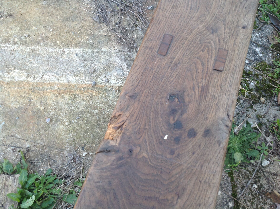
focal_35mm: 35
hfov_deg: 52.7
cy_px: 104
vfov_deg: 40.6
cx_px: 140
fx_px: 283
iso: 80
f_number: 2.4
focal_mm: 4.28
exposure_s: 1/120
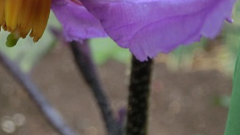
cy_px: -17
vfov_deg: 16.2
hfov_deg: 28.5
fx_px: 458
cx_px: 36
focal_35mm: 72
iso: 80
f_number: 4.1
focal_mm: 6.5
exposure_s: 1/200
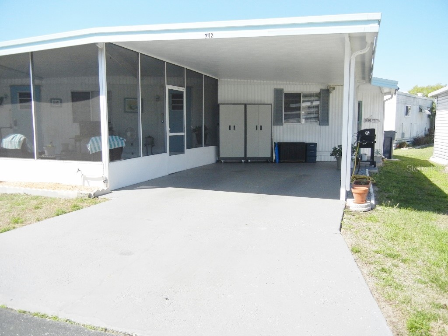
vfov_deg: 46.8
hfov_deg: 60.0
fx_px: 388
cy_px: 168
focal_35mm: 30
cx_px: 224
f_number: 7
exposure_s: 1/380
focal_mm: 5.4
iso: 230
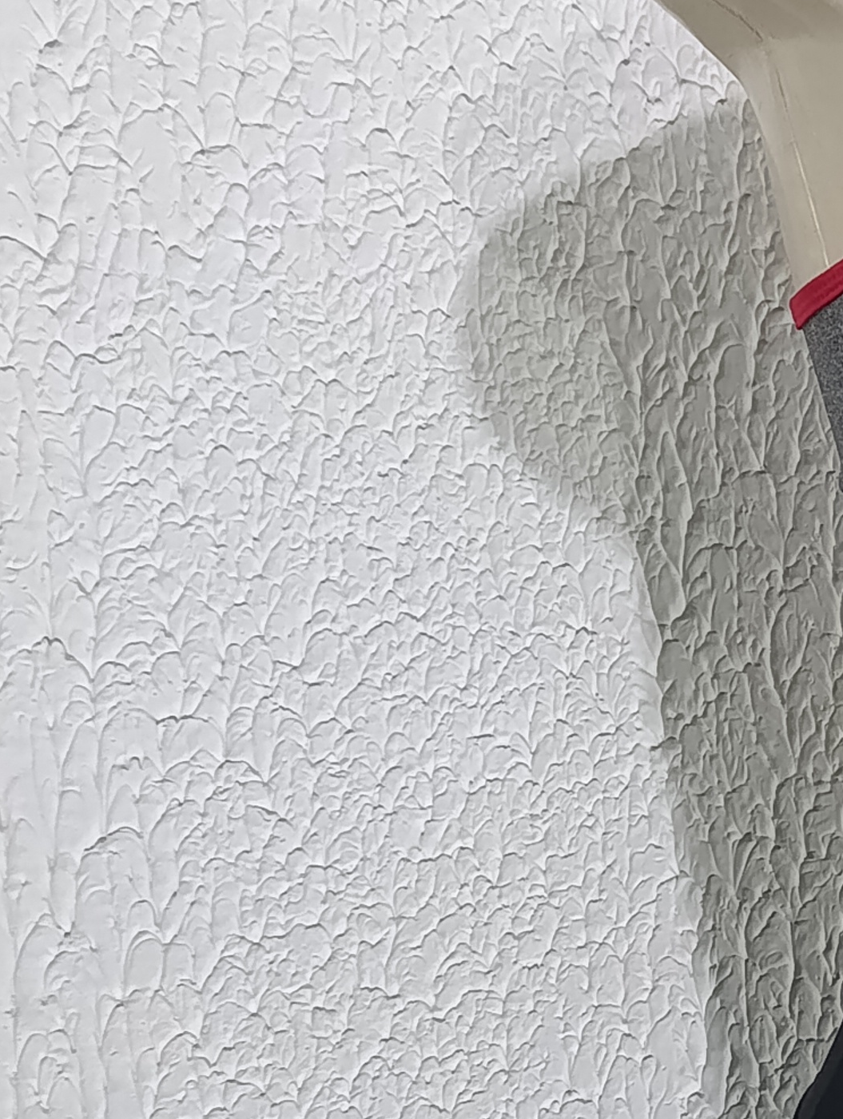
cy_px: 964
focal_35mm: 67
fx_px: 2170
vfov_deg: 28.0
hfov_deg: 19.8
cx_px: 1171
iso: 1250
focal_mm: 6.14
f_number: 1.6
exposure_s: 1/60
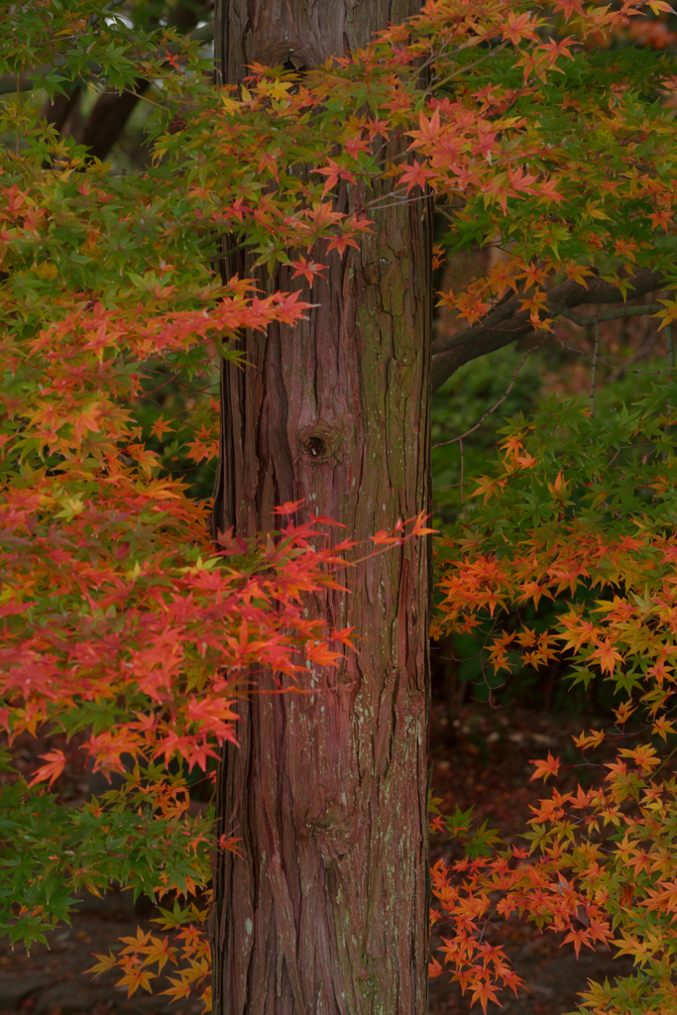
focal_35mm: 200
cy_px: 508
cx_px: 338
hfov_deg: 6.9
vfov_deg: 10.3
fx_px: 5639
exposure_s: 1/8
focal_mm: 200
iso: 160
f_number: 11
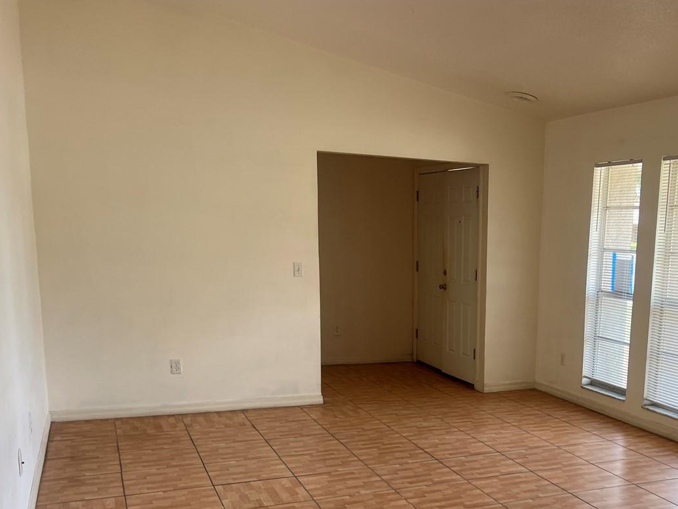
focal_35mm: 40
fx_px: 783
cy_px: 383
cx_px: 497
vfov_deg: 35.2
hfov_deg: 45.4
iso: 64
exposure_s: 1/121
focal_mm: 5.7
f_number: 1.5
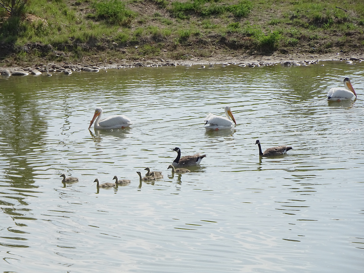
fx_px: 3323
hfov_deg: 6.3
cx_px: 182
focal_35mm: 316
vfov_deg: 4.7
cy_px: 136
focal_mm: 54.04
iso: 200
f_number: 8
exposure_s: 1/400
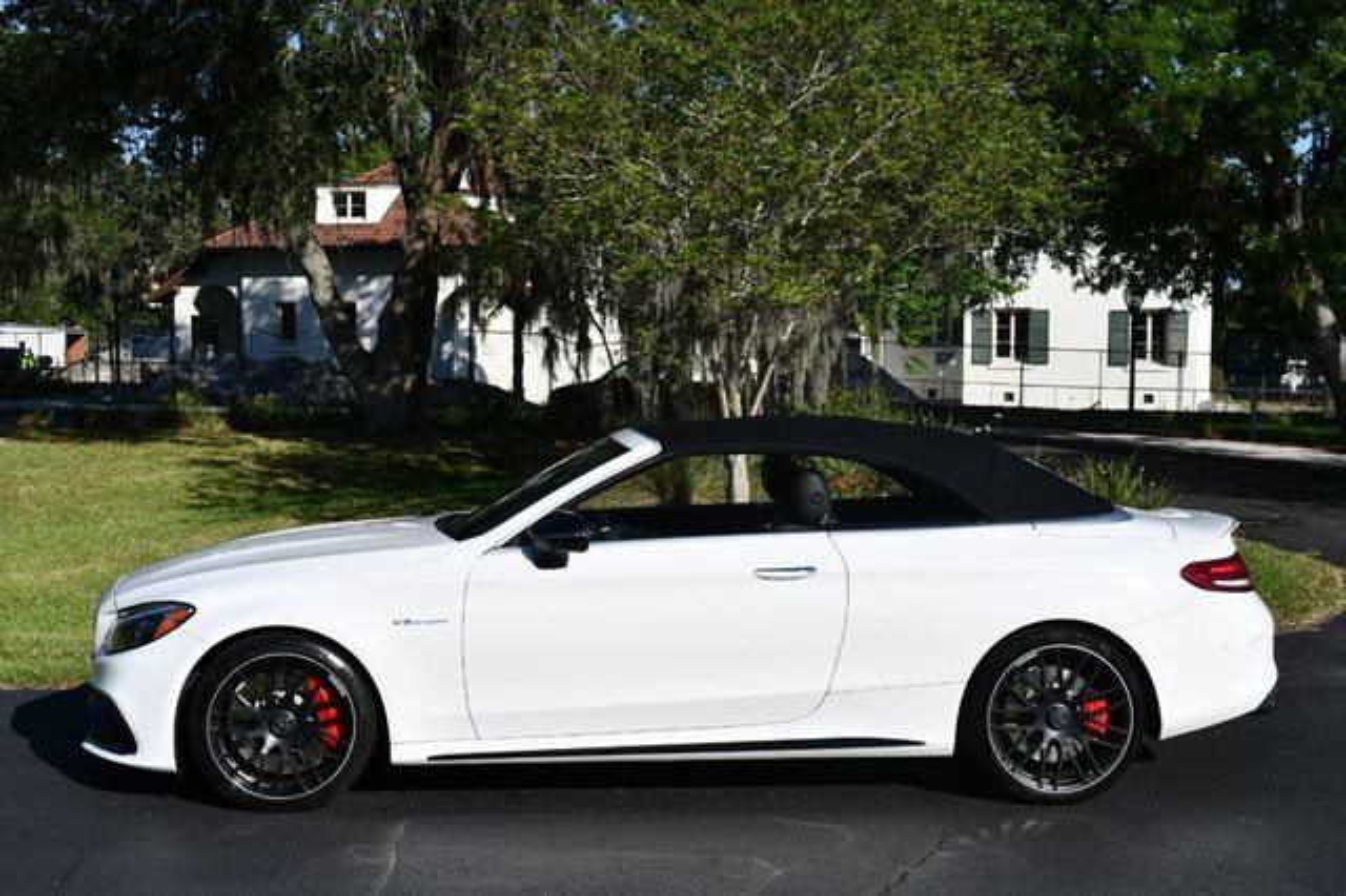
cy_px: 448
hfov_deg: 41.1
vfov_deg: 28.0
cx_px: 673
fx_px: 1794
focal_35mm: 48
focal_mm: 32
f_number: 10
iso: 100
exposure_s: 1/400
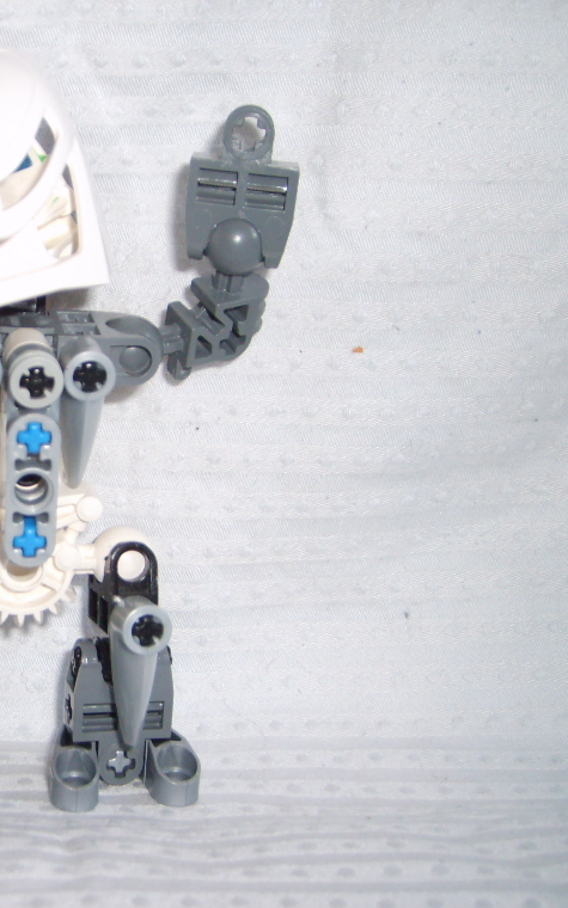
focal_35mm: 50
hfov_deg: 24.6
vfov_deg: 40.3
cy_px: 456
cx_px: -4
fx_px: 1238
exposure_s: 1/45
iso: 100
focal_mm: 5.8
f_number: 2.8
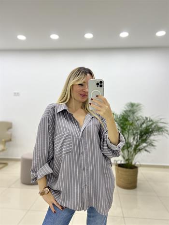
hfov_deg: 53.1
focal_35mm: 26
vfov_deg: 67.3
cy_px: 112
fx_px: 169
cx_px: 84
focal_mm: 5.7
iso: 100
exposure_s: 1/100
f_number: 1.5
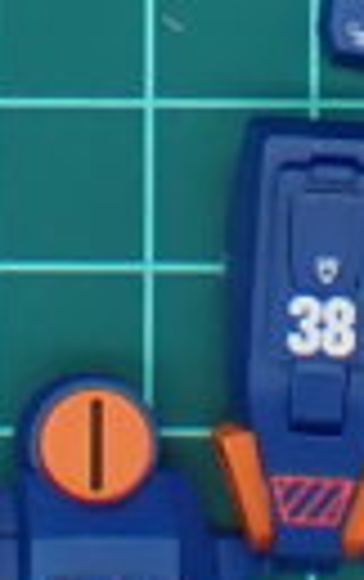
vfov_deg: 5.2
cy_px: 31
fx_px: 6359
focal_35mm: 402
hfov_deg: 3.3
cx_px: 238
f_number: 3.1
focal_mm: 8.4
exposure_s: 1/40
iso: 100
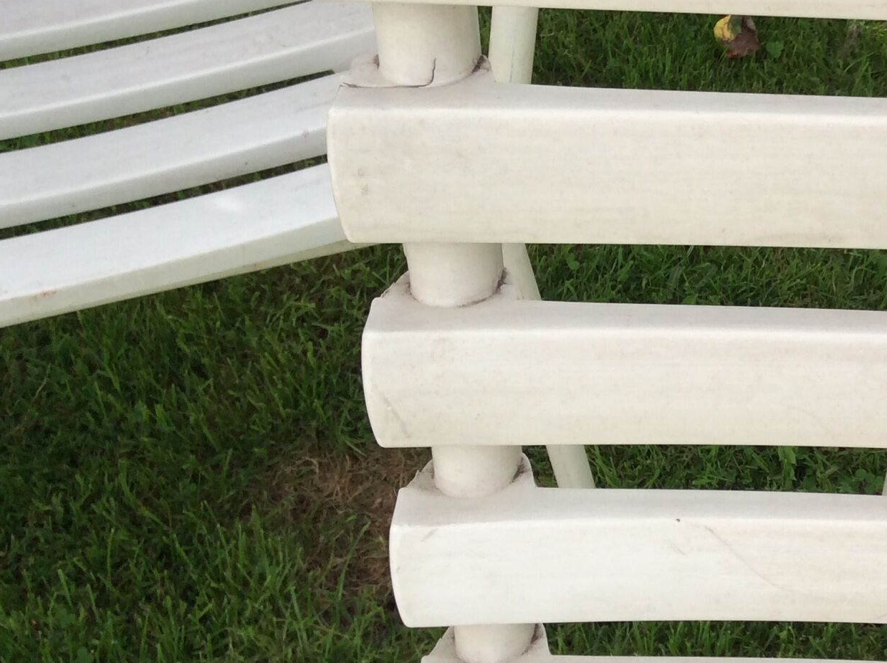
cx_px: 855
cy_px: 334
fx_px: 1714
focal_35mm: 67
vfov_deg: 21.9
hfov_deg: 27.6
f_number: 2.4
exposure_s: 1/566
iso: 32
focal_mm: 3.3
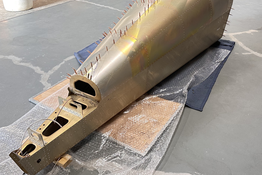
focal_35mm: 36
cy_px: 50
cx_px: 114
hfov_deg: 53.0
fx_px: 262
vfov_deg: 36.2
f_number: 1.78
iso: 250
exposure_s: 1/60
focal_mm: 6.86
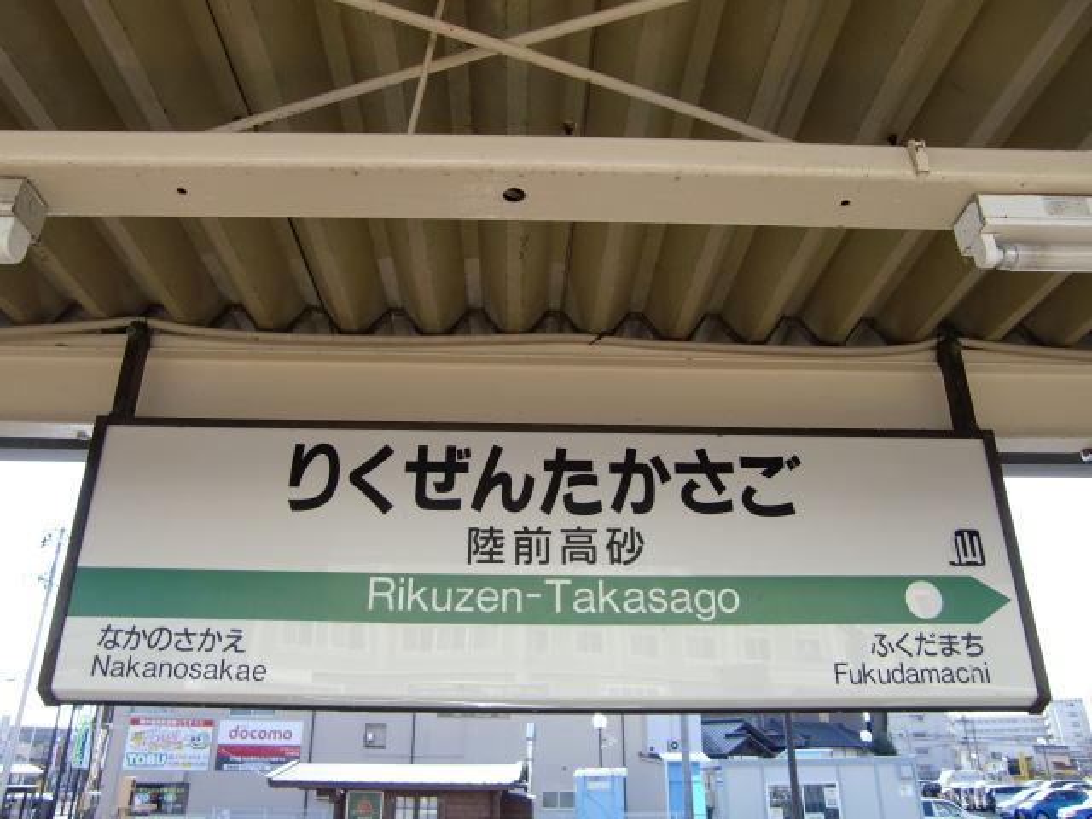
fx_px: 883
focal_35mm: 28
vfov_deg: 49.7
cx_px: 546
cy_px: 410
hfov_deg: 63.4
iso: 64
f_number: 2.6
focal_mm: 4.9
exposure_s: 1/320
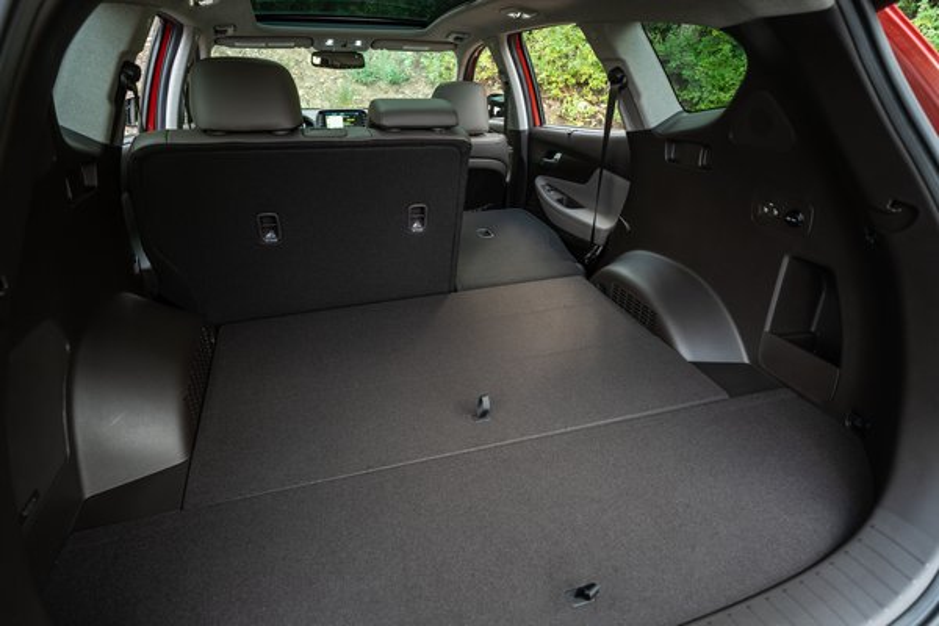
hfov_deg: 84.0
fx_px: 522
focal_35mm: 20
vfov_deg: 61.9
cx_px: 470
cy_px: 313
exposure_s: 1/20
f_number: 4.5
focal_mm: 20
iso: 200
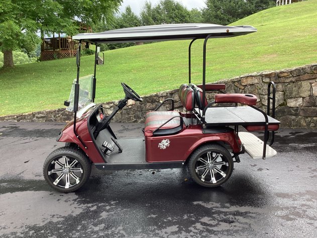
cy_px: 119
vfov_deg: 45.4
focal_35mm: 31
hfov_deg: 58.4
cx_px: 158
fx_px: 284
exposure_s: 1/120
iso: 25
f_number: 2.4
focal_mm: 3.3
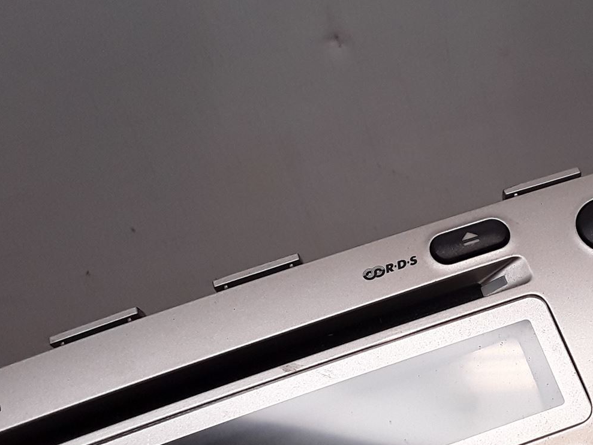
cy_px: 365
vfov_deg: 24.8
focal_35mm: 58
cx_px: 497
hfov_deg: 32.1
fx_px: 994
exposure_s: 1/389
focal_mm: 2.91
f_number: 1.9
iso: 100
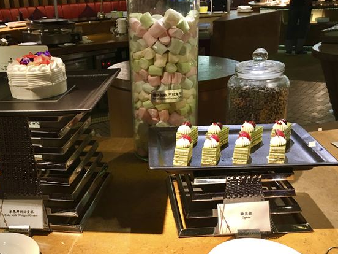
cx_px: 132
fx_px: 410
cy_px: 166
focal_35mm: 42
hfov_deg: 44.5
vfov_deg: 34.1
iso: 40
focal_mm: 4.15
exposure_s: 1/15
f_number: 2.2
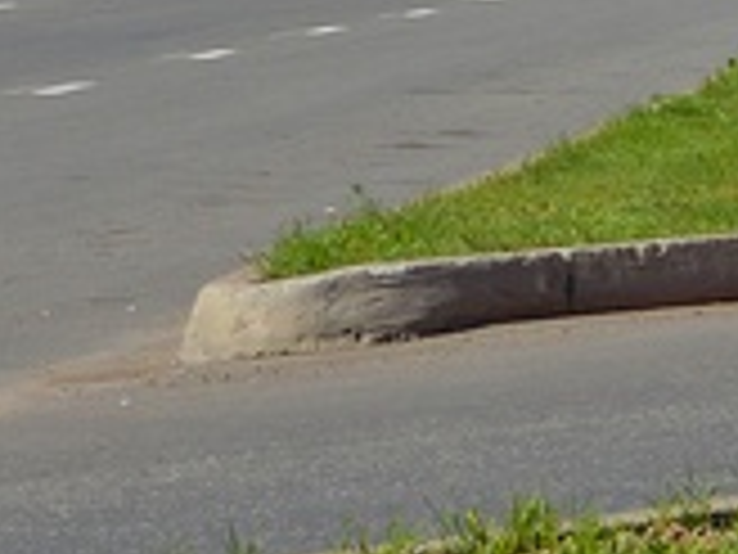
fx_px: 10138
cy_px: -1094
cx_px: 2185
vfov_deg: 3.1
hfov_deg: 4.0
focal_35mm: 476
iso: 100
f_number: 8
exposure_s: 1/250
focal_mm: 45
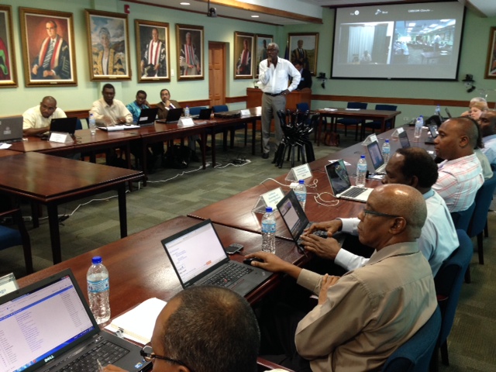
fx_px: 473
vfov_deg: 42.9
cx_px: 248
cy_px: 186
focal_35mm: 33
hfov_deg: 55.4
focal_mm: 4.12
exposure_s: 1/20
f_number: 2.4
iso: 100
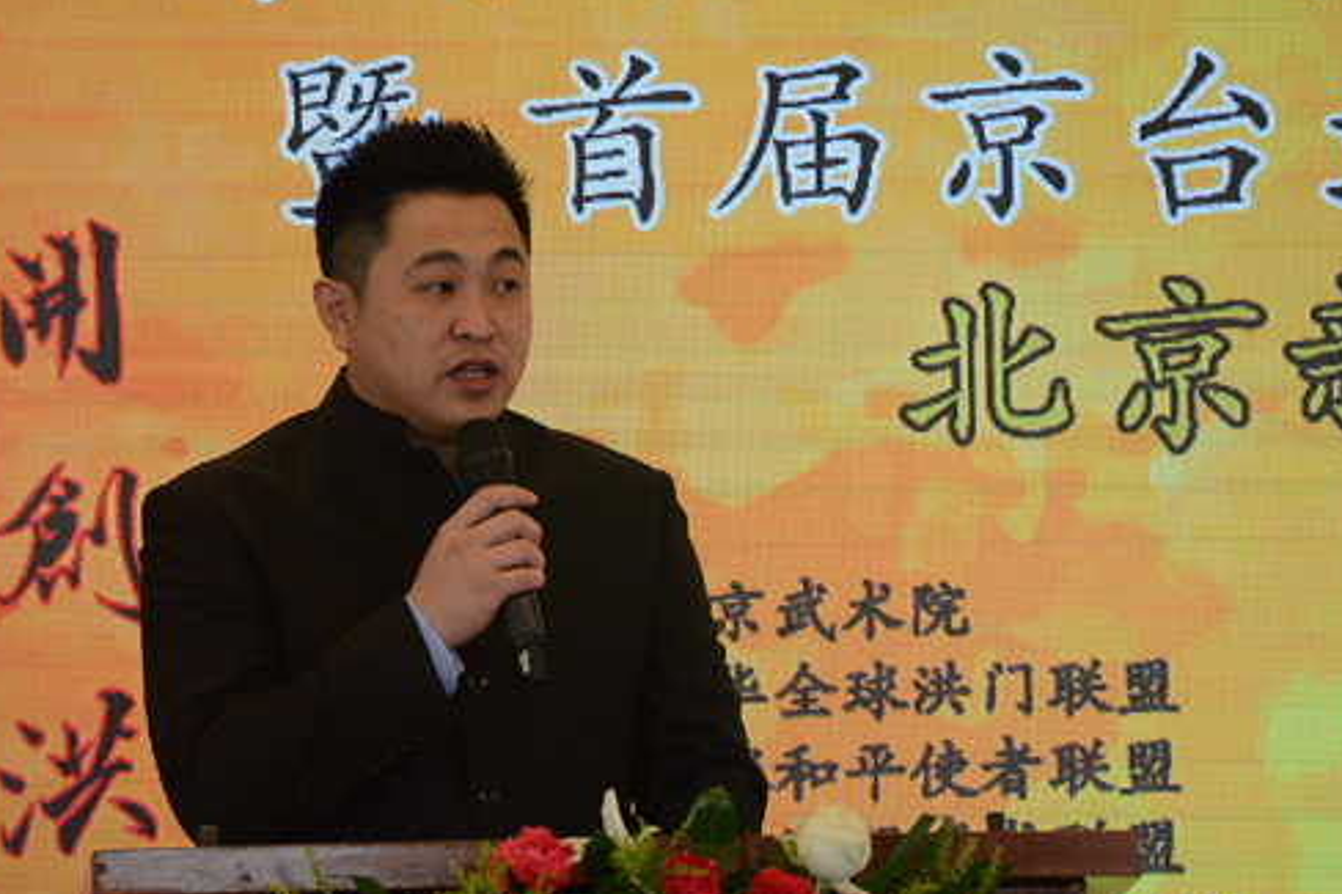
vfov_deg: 7.1
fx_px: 7215
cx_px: 610
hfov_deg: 10.6
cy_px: 495
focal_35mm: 194
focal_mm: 105
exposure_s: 1/200
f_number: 5.6
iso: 1600
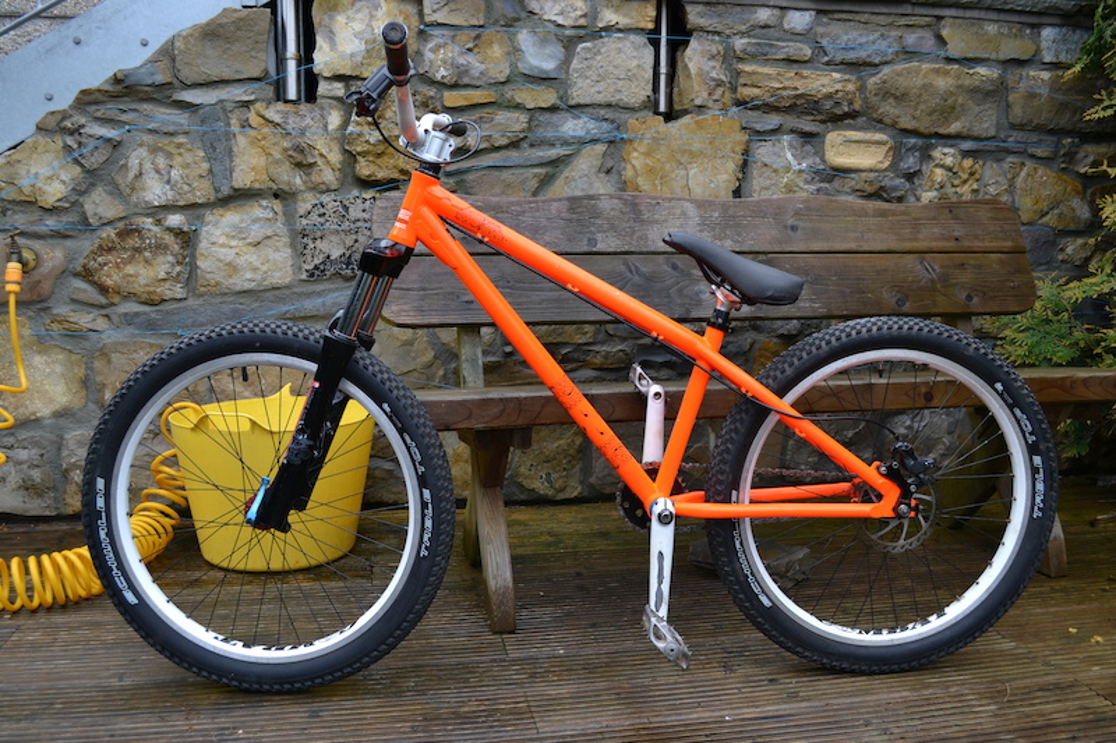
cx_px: 558
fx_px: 1023
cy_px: 372
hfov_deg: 57.2
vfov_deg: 40.0
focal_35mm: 33
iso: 250
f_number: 5.6
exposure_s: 1/125
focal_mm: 22
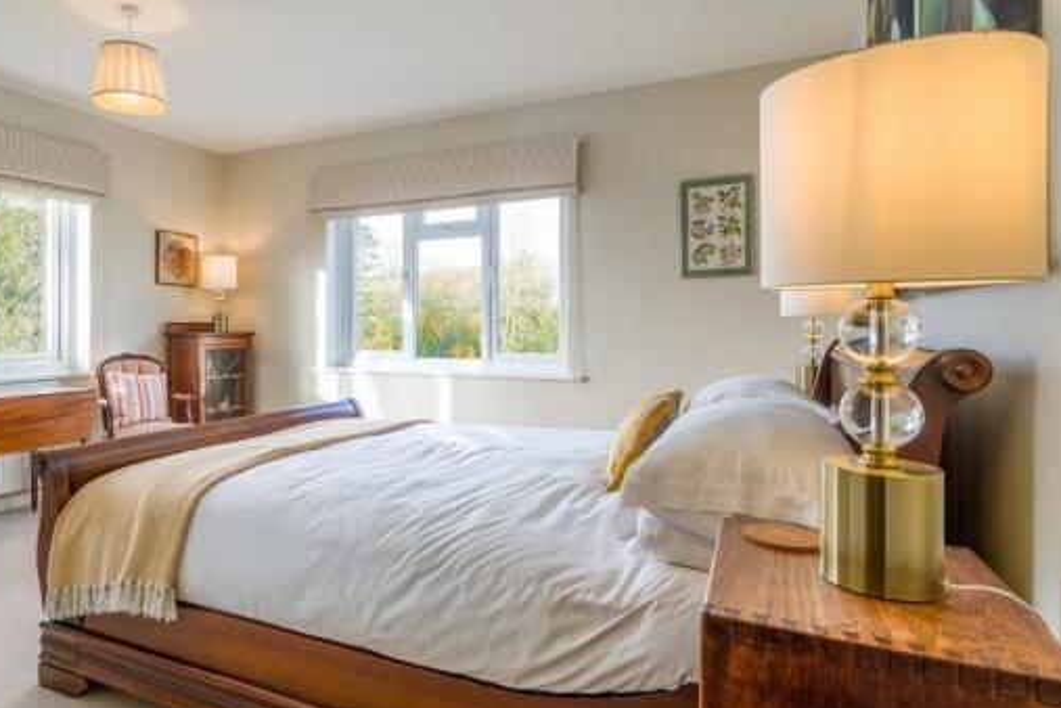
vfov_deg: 57.2
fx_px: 648
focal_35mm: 22
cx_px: 423
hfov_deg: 77.7
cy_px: 355
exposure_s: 1/25
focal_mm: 11
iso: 160
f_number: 7.1
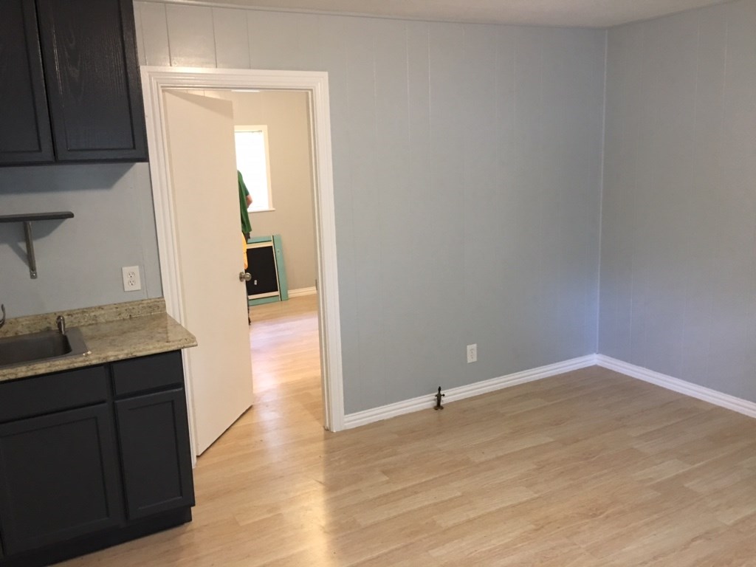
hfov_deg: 61.7
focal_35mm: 29
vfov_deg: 48.2
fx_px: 633
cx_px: 378
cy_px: 284
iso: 80
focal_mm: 4.15
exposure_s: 1/10
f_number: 2.2
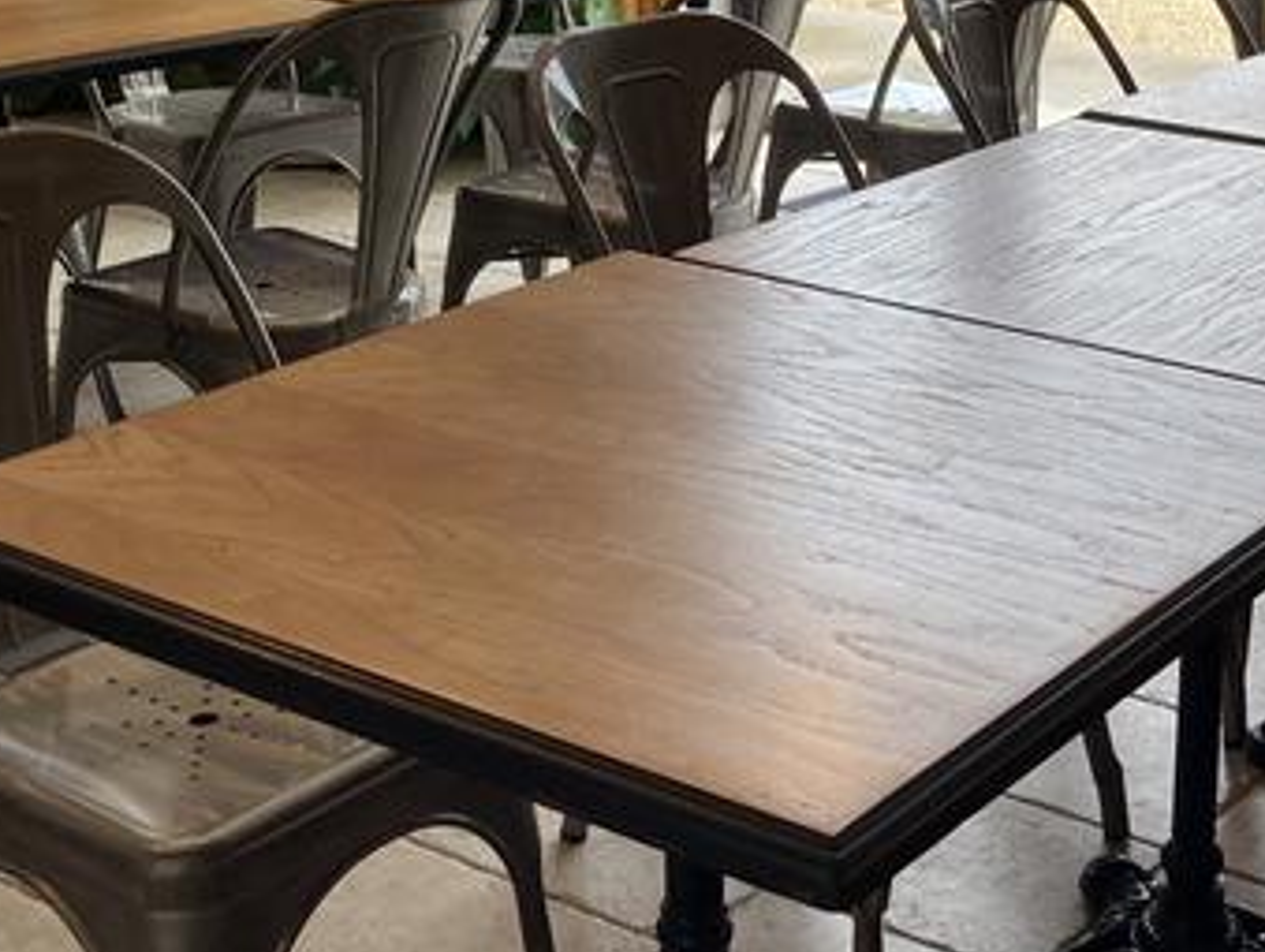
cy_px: 131
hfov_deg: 29.2
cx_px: 836
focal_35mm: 66
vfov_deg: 21.9
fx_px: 2414
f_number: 1.8
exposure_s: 1/121
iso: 50
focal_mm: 3.99
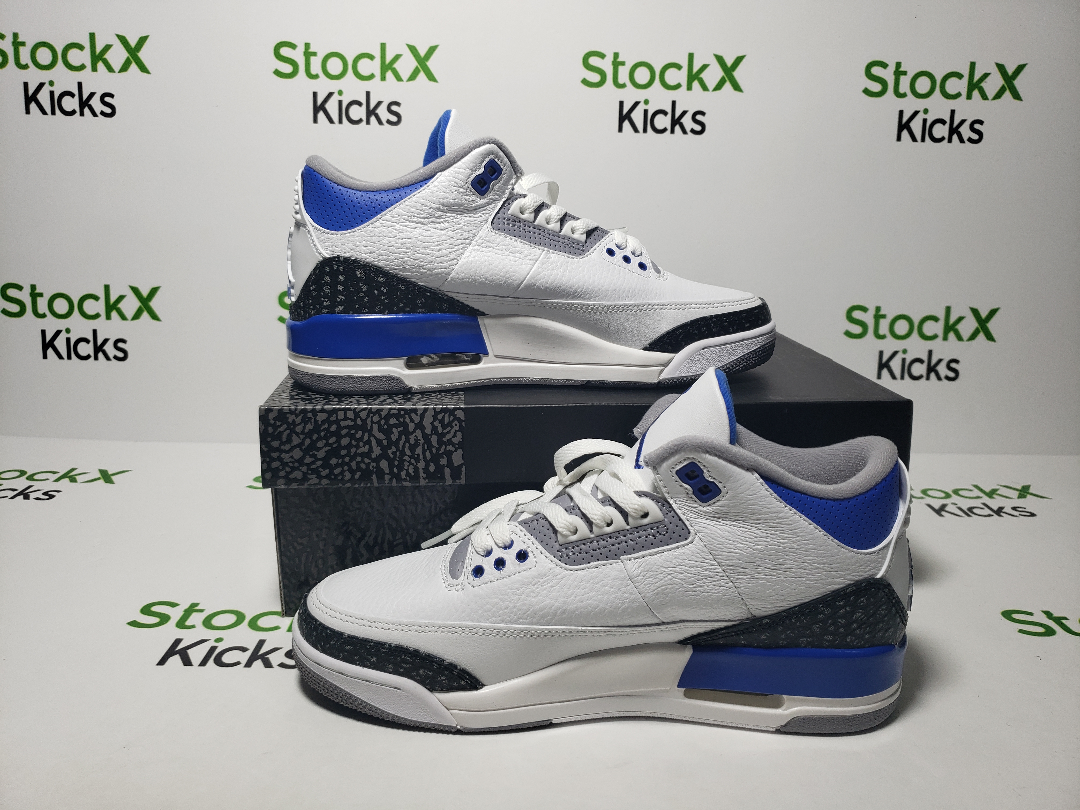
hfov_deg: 67.3
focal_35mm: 26
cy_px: 405
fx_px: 811
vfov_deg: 53.1
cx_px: 540
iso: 50
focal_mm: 4.3
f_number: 1.5
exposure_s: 1/490
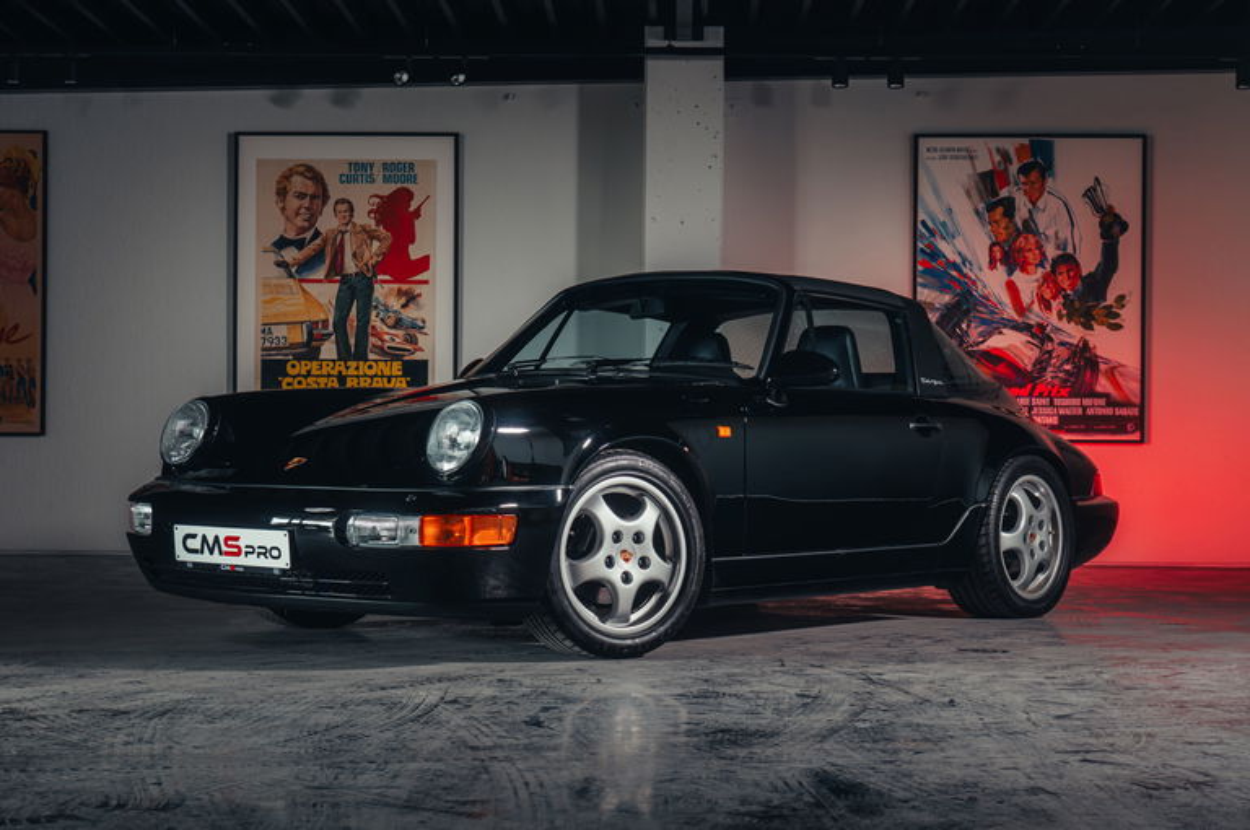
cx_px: 625
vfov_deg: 22.6
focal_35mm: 60
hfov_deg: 33.4
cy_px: 415
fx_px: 2081
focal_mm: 60
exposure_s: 1.6
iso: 400
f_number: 7.1
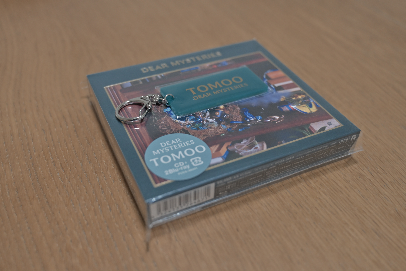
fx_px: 395
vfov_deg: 37.9
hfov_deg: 54.4
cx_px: 203
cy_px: 136
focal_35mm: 35
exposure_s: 1/80
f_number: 4
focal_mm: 35
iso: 800
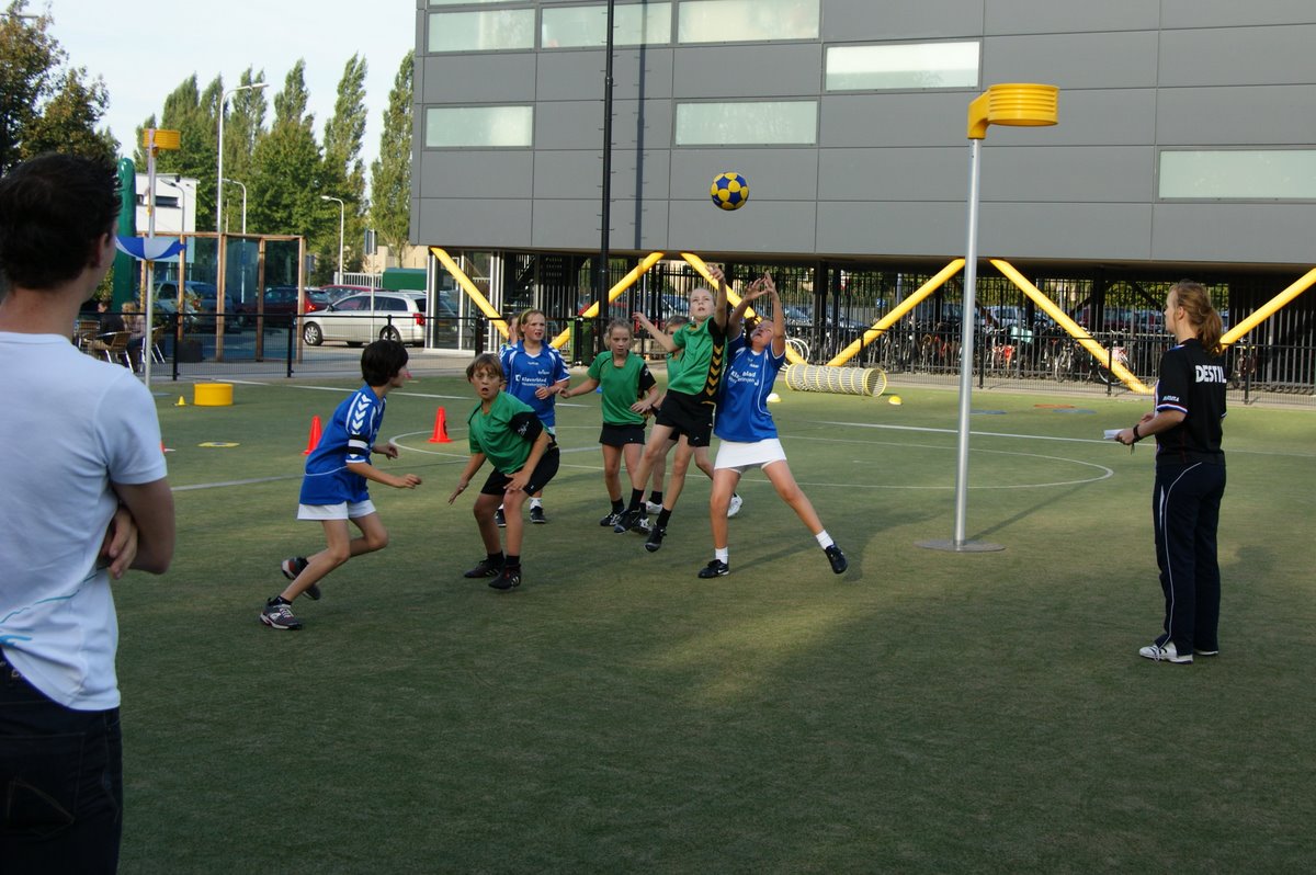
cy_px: 438
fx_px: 1534
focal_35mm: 42
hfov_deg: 46.4
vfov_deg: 31.8
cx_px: 658
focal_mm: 28
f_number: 6.3
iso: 200
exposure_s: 1/400
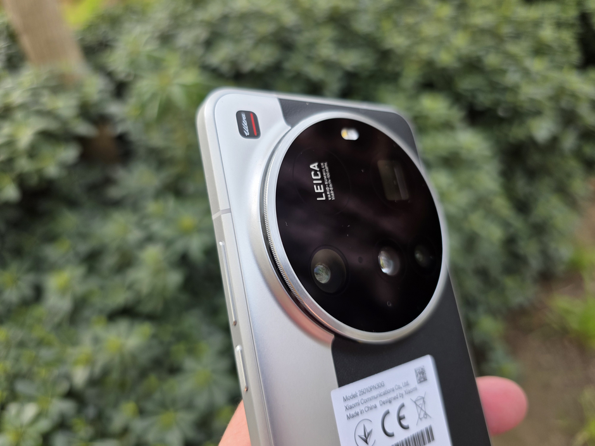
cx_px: 298
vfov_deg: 58.9
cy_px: 223
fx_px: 395
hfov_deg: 73.9
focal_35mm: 23
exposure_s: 1/1269
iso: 80
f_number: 1.7
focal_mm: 6.3
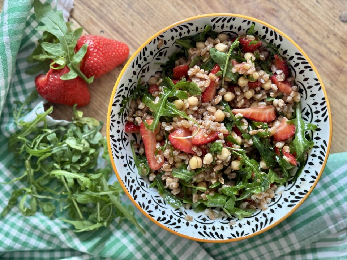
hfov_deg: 39.7
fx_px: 481
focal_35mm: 48
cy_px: 130
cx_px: 174
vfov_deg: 30.3
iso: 320
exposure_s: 1/40
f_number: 1.78
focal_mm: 6.76
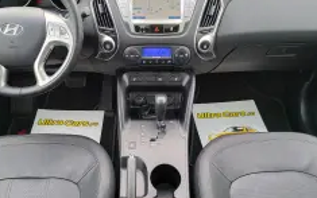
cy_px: 106
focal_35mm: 39
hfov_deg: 50.3
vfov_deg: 32.8
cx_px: 147
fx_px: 337
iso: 64
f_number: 1.8
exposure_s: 1/100
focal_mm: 5
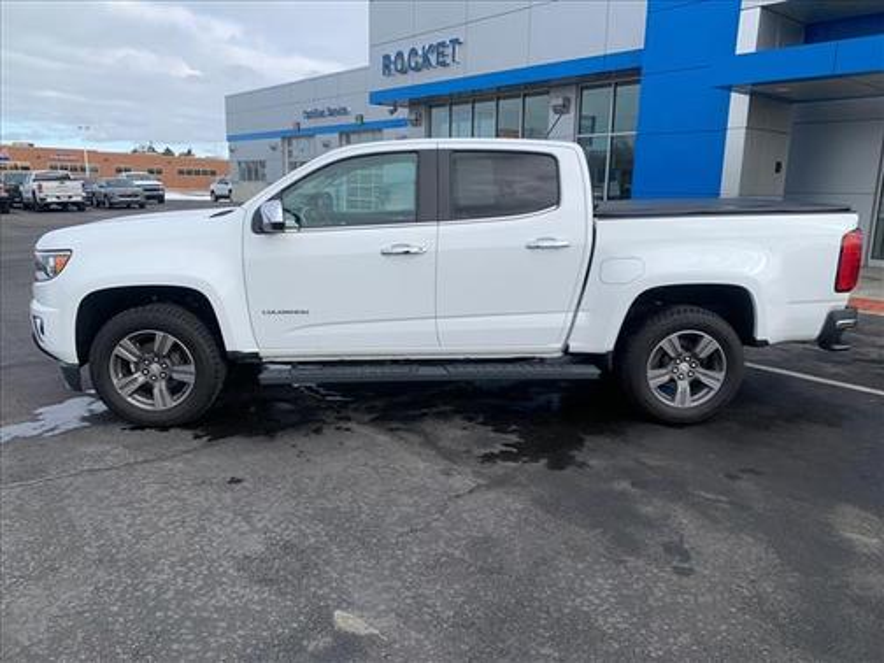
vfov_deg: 53.1
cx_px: 442
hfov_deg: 67.3
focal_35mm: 26
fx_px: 664
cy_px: 332
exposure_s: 1/1447
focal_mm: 4.25
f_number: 1.8
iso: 25
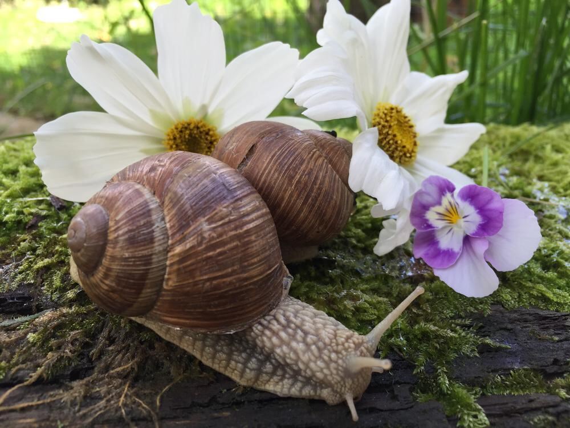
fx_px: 478
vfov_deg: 48.2
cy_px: 214
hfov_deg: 61.7
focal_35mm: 29
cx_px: 285
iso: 32
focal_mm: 4.15
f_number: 2.2
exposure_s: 1/133
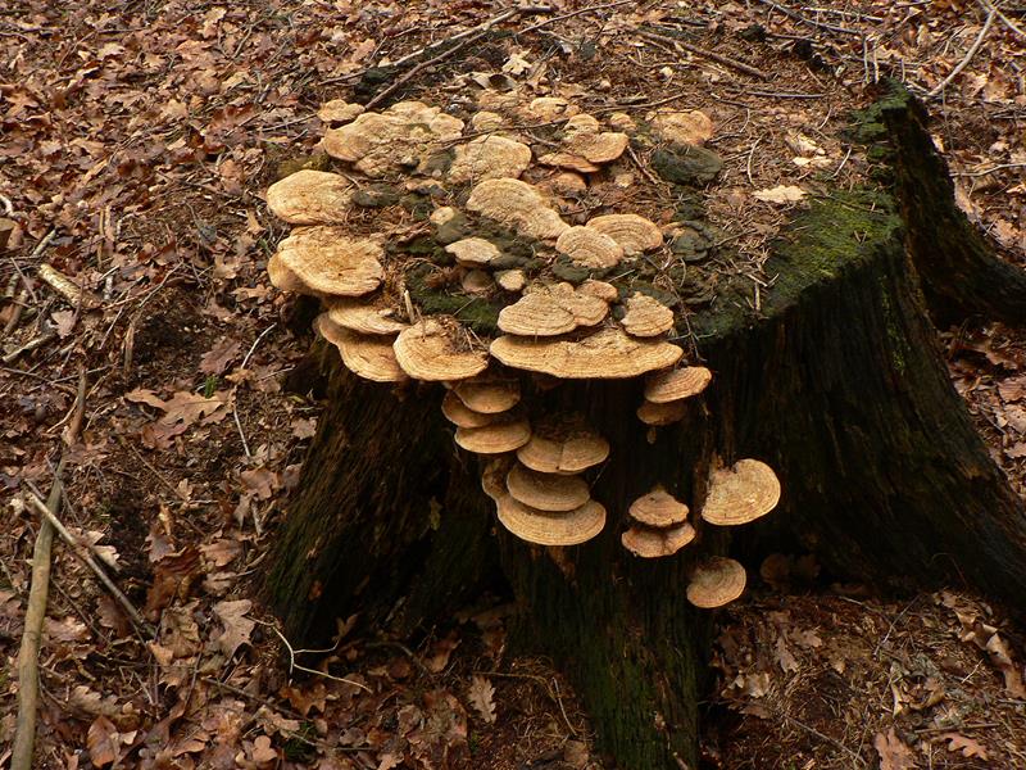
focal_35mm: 38
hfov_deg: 49.0
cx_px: 513
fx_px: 1126
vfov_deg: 37.7
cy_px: 385
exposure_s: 1/40
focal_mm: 6.4
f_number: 5
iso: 100
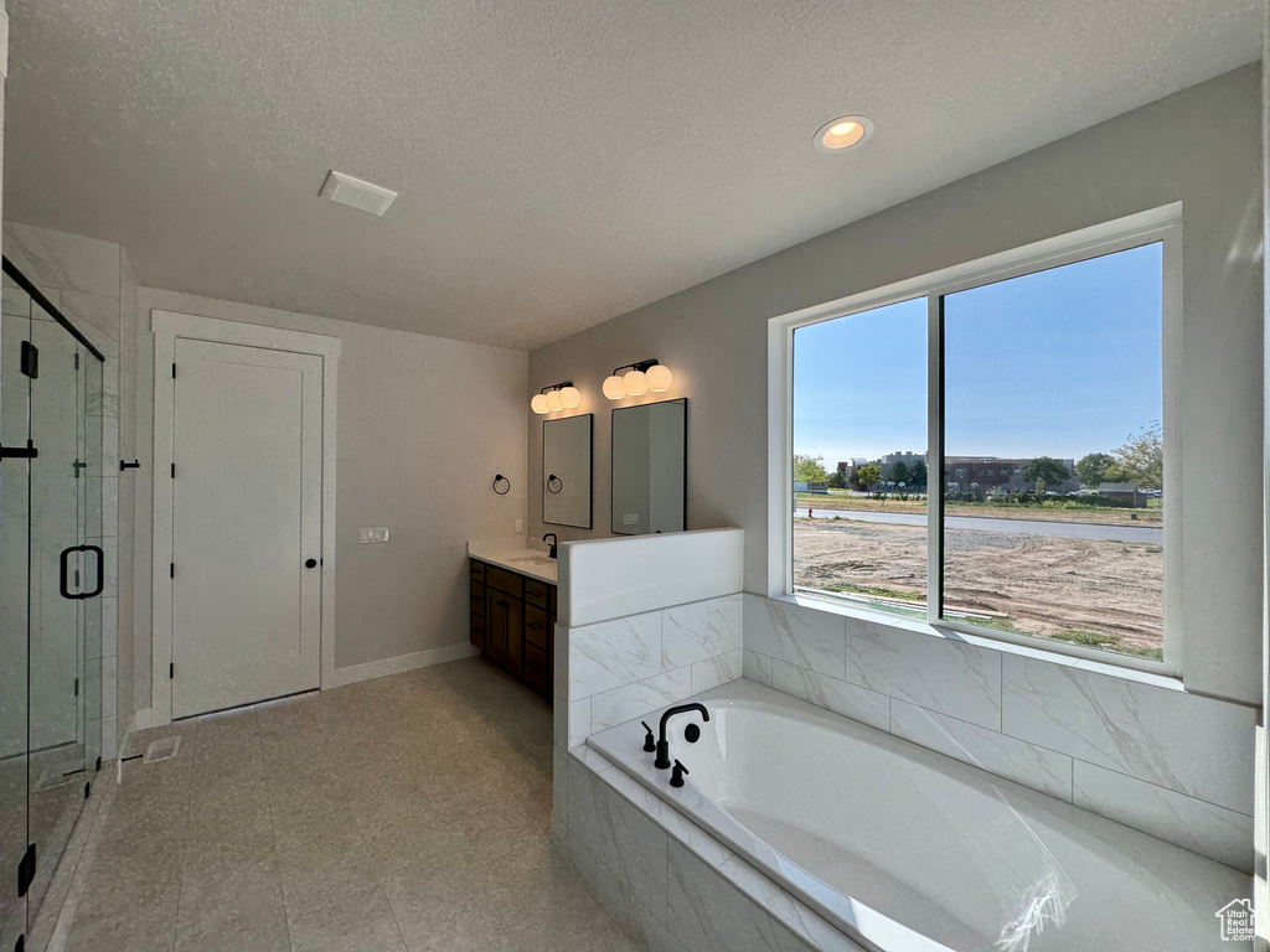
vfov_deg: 85.7
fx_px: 514
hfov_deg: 102.1
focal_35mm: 14
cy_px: 476
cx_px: 635
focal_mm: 2.22
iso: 50
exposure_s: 1/675
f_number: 2.2
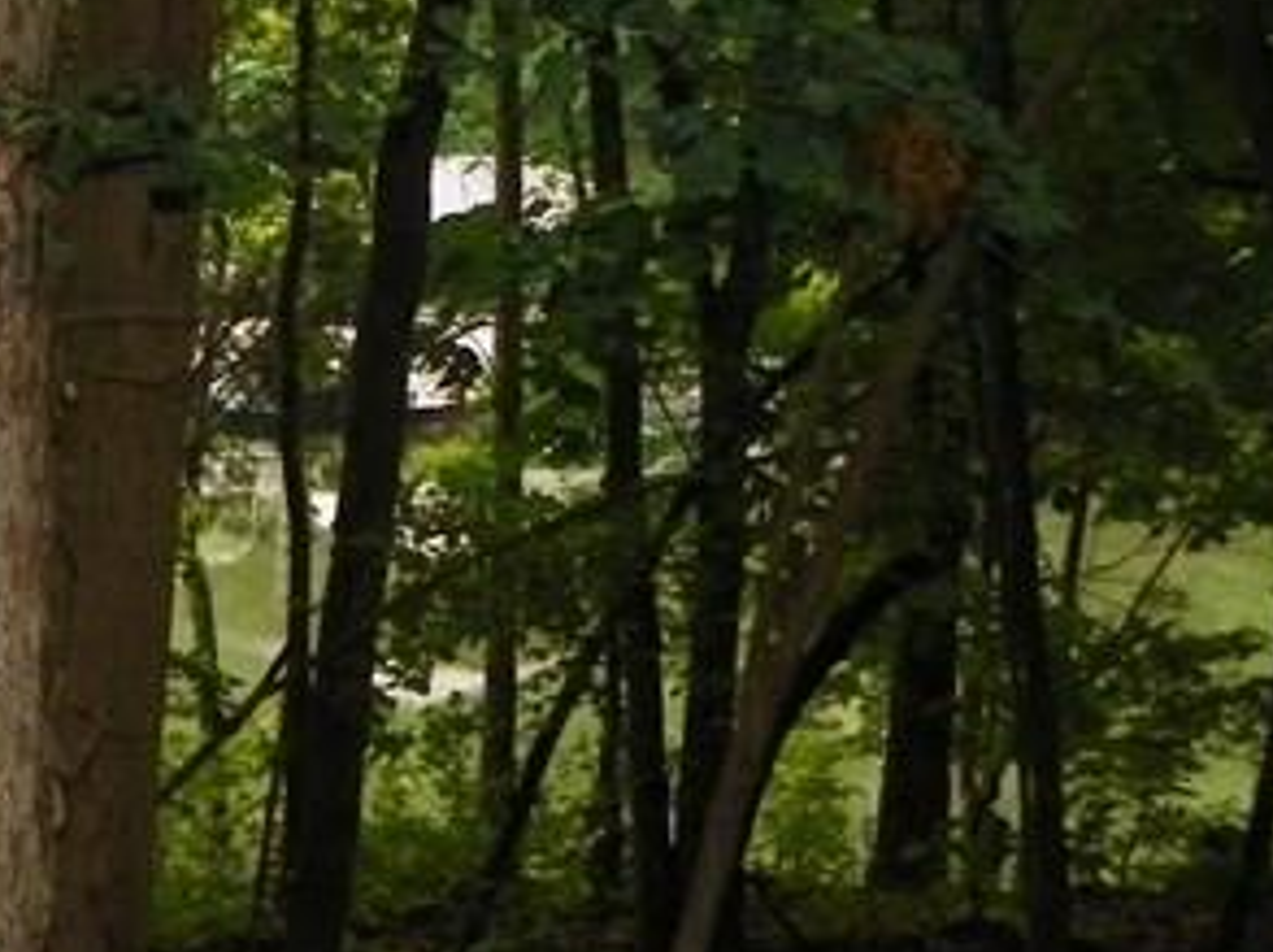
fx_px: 3342
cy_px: 452
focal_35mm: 91
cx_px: -478
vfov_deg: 16.2
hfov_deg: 19.5
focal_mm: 4.6
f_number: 2.8
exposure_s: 1/125
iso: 200
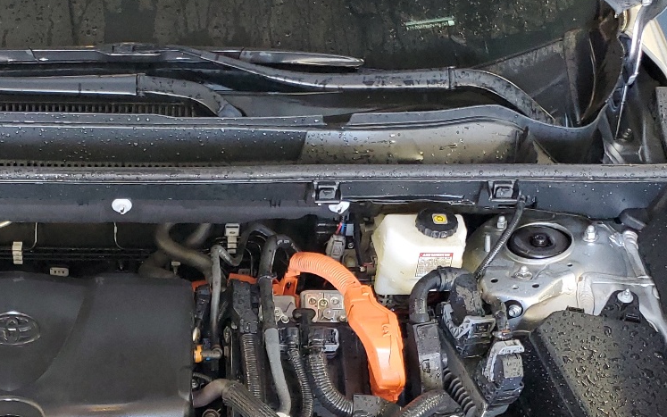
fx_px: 1073
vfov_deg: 21.1
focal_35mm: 59
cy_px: 439
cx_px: 138
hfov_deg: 33.6
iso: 141
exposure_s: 1/60.2
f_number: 1.5
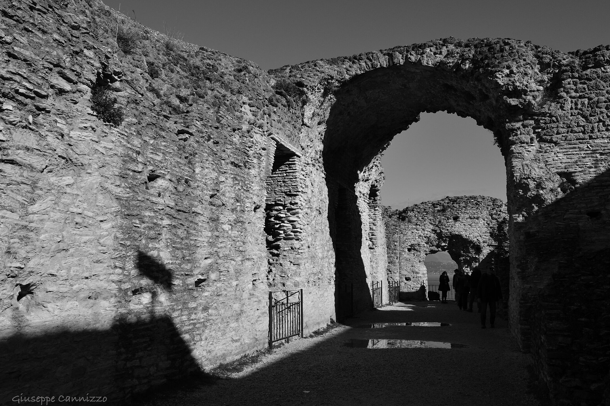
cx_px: 309
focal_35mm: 33
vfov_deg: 40.5
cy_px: 208
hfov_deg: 57.9
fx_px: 551
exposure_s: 1/2000
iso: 250
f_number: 8
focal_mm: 21
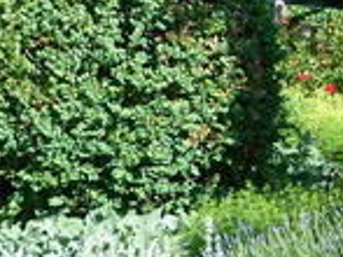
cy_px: -14
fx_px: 1208
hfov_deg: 15.0
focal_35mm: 122
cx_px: 509
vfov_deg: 12.0
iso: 80
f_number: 4
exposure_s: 1/160
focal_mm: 5
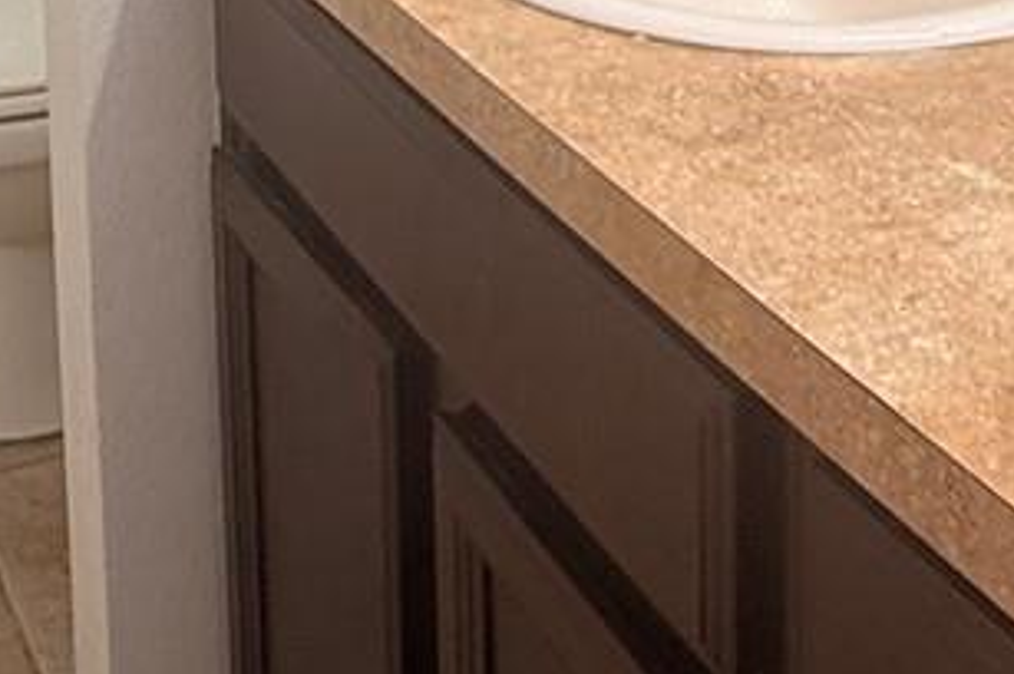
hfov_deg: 26.6
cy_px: -509
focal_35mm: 76
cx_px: 604
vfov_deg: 15.6
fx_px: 2138
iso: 100
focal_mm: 2.22
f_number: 2.2
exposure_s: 1/120
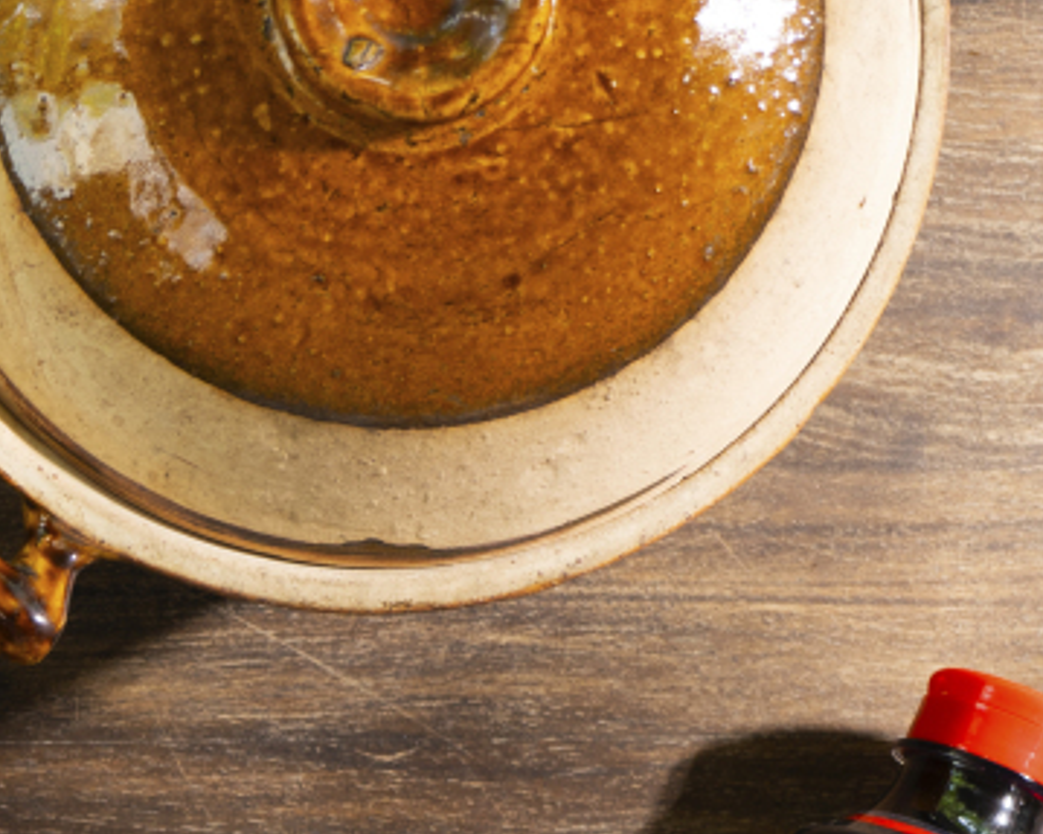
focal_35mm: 160
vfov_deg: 9.5
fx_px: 4938
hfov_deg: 11.6
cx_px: -456
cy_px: 1043
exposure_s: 1/60
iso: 200
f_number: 4.5
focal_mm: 51
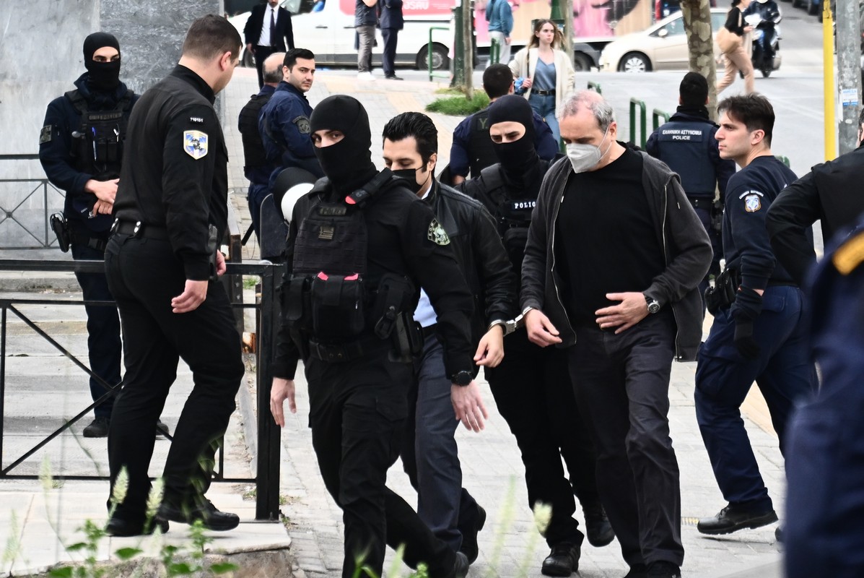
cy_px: 289
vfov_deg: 13.1
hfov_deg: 19.4
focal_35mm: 105
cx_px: 432
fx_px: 2522
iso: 1250
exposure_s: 1/1600
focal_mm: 70
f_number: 4
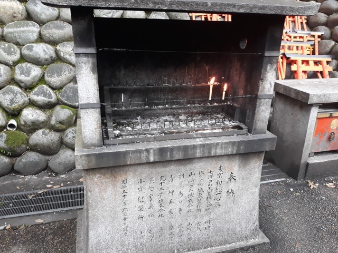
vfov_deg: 51.4
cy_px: 126
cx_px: 169
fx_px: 264
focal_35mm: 27
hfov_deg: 65.3
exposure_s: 1/30
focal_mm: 3.71
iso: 200
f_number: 1.7
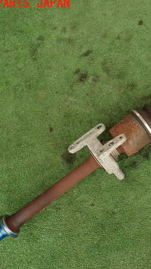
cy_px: 133
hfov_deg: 30.2
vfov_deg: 54.0
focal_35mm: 37
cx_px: 142
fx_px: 264
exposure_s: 1/125
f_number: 2.8
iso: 100
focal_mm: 4.5
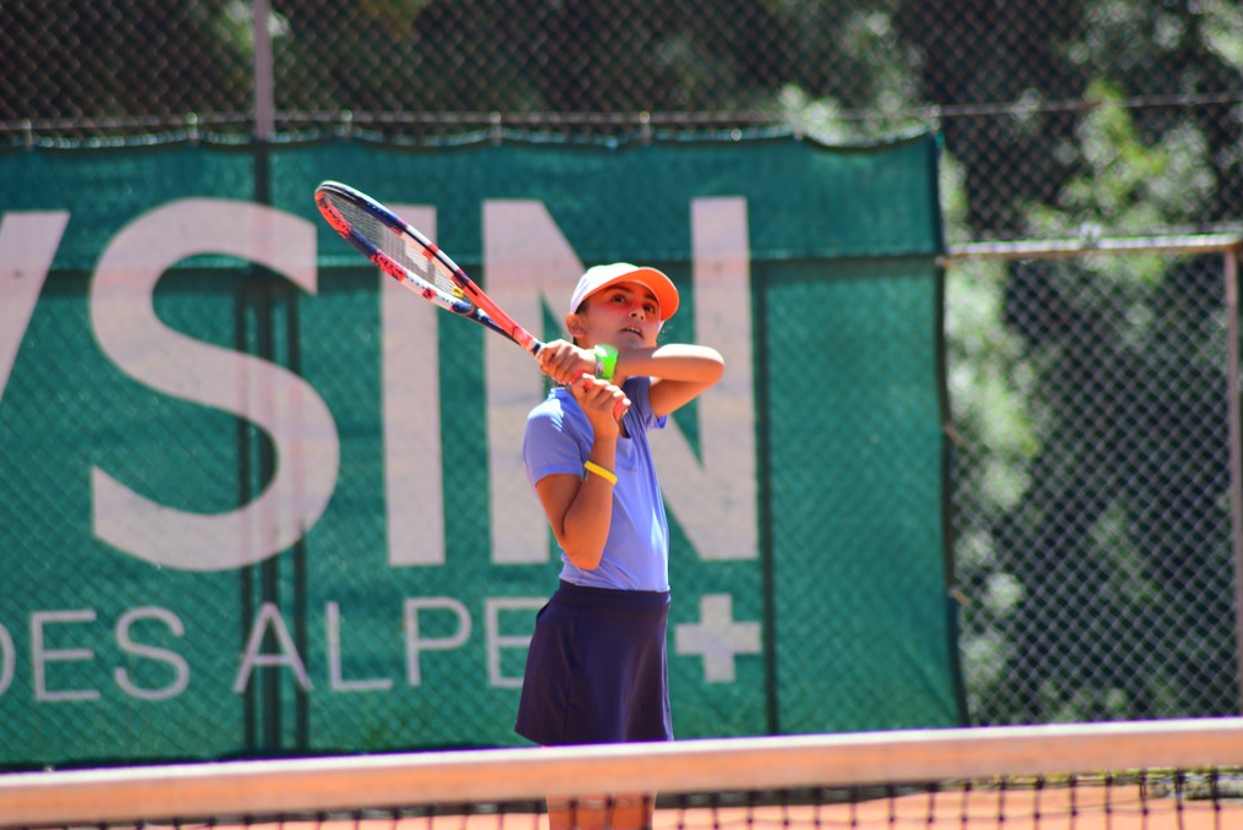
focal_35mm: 295
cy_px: 416
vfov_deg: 4.7
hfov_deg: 7.0
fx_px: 10171
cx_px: 620
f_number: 4.8
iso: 100
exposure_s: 1/250
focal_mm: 195
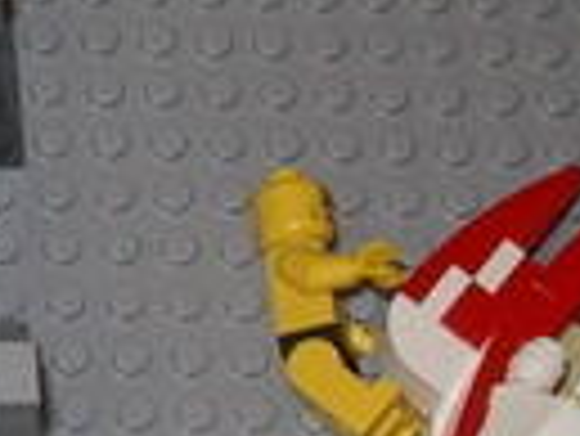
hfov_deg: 9.9
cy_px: 481
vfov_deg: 7.9
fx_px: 3153
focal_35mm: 188
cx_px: -531
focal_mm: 5.8
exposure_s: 1/60
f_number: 4.8
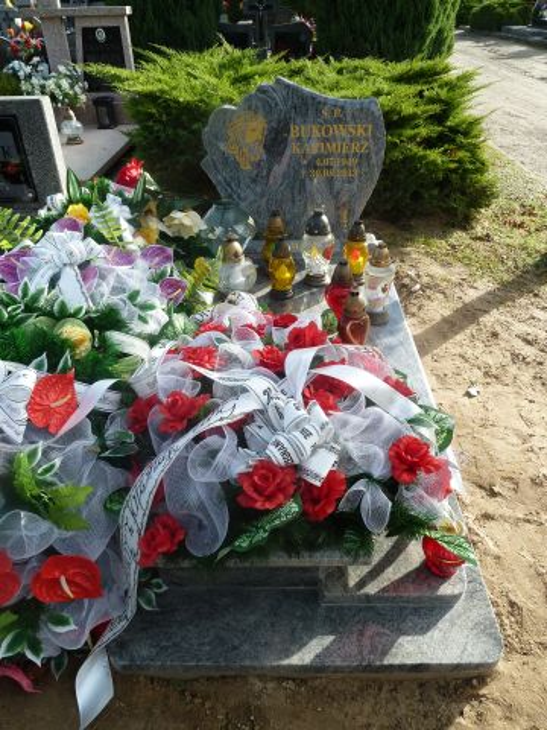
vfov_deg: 69.4
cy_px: 365
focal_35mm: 25
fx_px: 527
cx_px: 274
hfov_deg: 54.9
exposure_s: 1/160
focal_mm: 4.1
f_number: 4
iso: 80
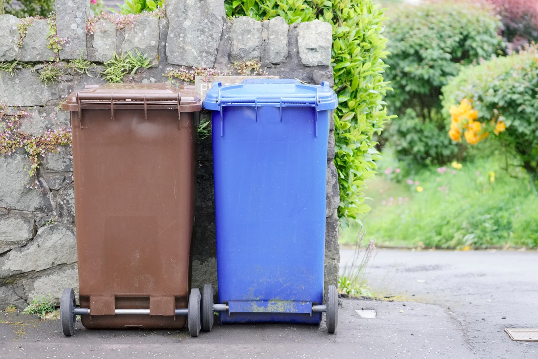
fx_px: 1375
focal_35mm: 92
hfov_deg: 22.1
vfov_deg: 14.9
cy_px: 180
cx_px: 269
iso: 200
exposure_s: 1/160
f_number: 2.8
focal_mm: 61
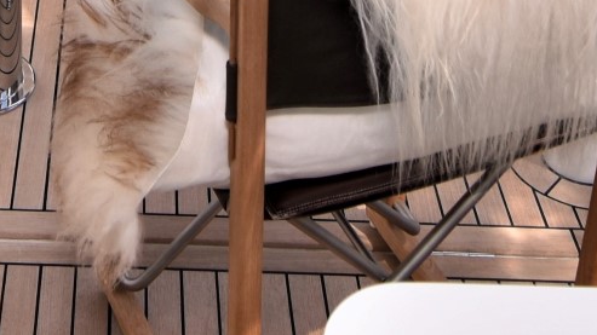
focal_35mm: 88
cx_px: 97
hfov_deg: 23.8
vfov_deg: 10.7
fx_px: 1387
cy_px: -588
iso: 100
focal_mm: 11
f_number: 8
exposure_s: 1/200
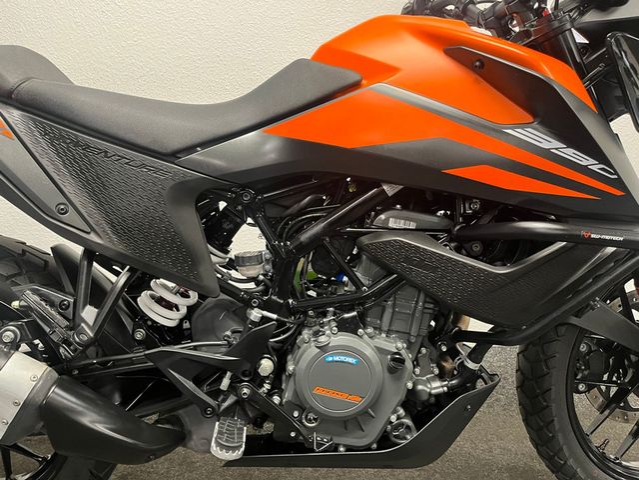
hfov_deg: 67.3
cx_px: 320
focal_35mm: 26
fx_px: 480
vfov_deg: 53.1
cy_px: 240
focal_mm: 5.1
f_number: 1.6
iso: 400
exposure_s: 1/50
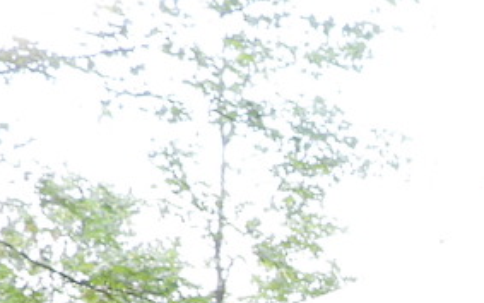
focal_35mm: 135
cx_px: 1023
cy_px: 728
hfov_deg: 13.0
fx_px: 1781
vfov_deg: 8.8
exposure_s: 1/100
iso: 100
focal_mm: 4.3
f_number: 2.8
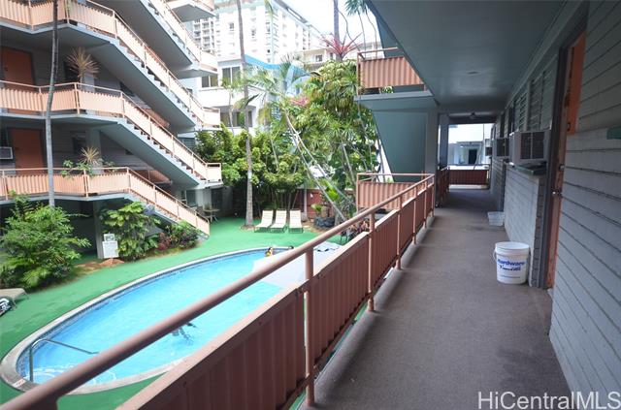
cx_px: 310
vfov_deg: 59.2
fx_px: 361
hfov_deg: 81.4
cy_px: 205
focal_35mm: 21
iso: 400
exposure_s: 1/125
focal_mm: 14
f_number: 5.6
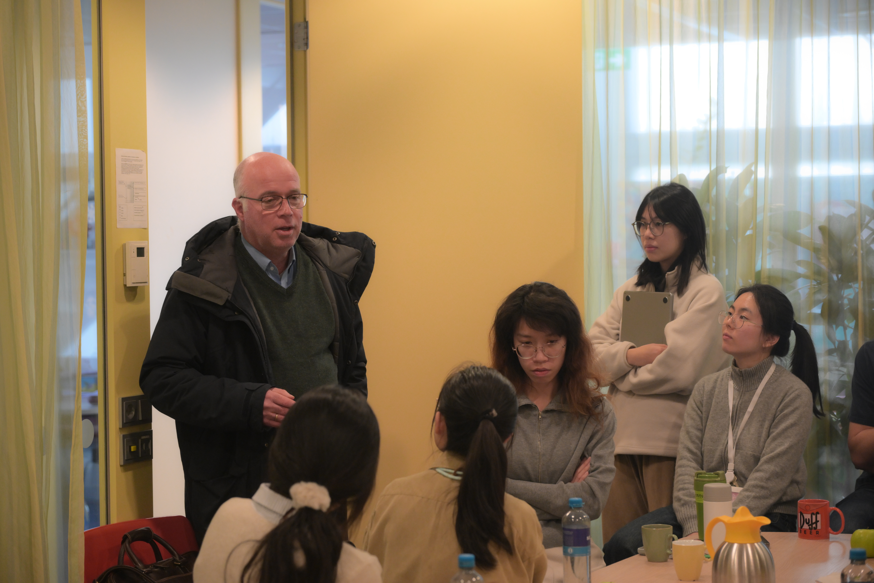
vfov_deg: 19.5
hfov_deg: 28.8
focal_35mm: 70
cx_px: 437
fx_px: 1699
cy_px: 292
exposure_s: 1/200
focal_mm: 70
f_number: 4
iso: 1600
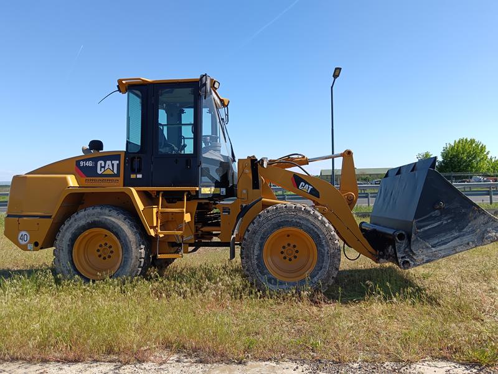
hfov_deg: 65.3
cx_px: 249
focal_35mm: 27
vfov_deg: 51.4
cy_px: 187
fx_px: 388
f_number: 1.9
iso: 101
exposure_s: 1/652
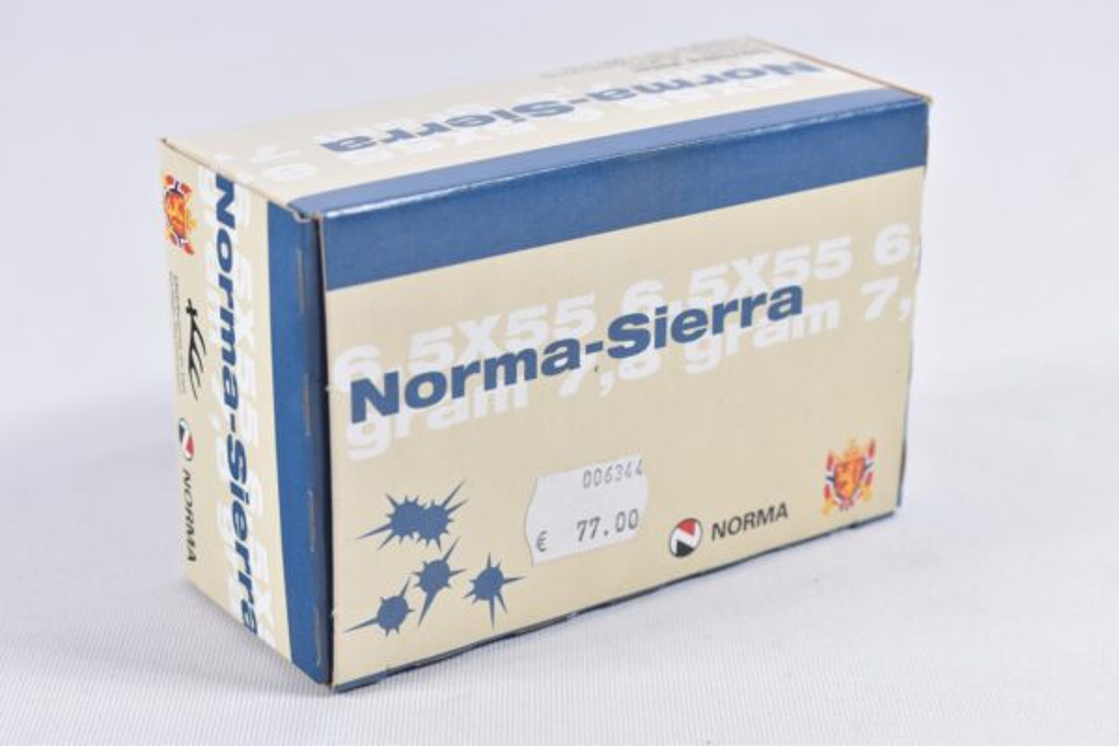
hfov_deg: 24.6
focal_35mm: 82
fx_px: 2564
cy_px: 373
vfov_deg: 16.6
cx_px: 560
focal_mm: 55
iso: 640
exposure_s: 1/50
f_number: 5.6
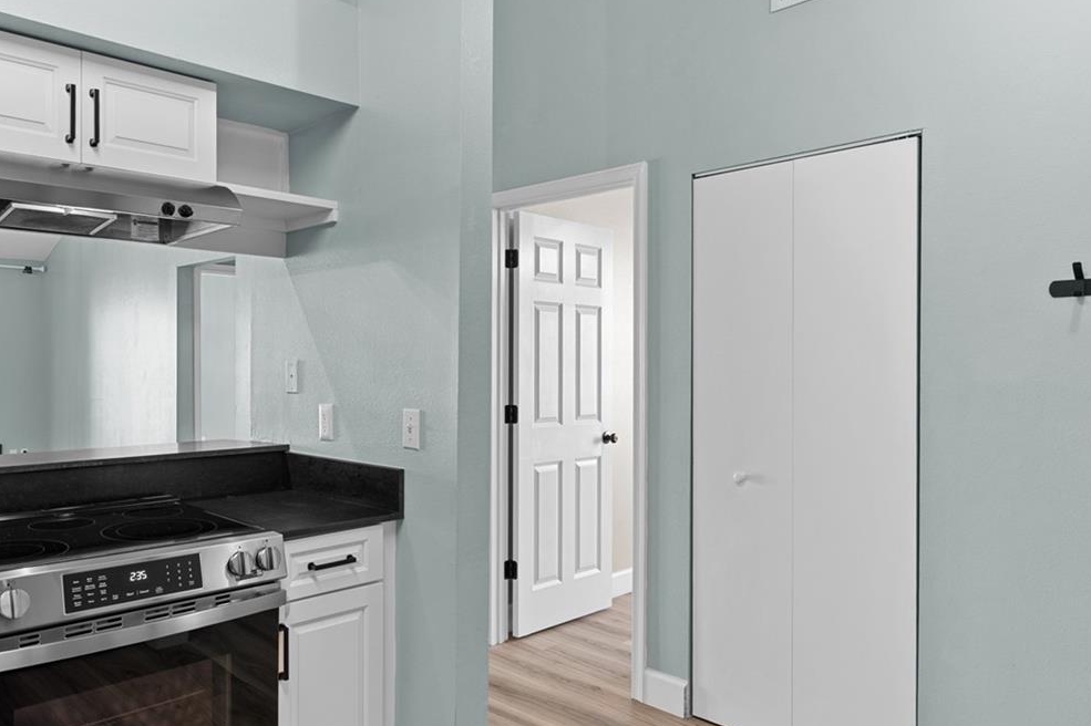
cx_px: 423
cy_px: 382
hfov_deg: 68.5
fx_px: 788
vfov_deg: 49.5
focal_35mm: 26
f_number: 9
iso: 250
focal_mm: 16
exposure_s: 3.2
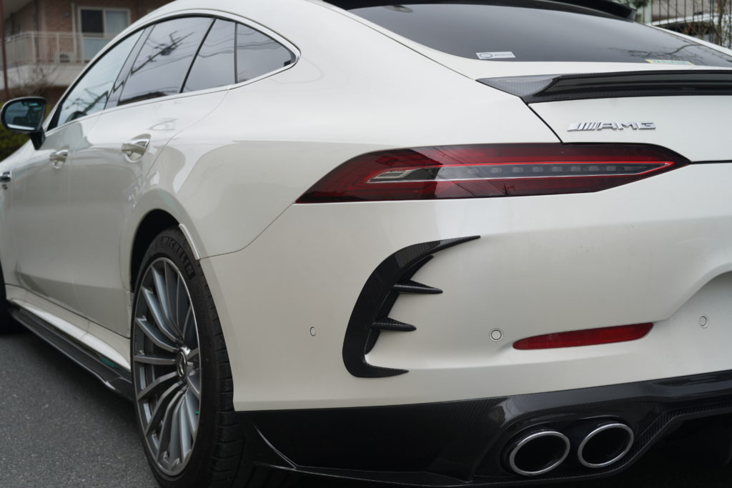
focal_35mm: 50
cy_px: 244
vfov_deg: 27.0
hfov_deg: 39.6
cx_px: 366
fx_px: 1017
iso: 100
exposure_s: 1/80
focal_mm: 50
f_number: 6.3
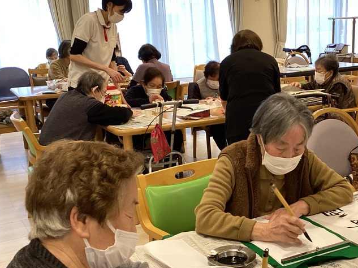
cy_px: 156
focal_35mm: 49
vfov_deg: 29.6
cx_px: 247
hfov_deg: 38.4
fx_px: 506
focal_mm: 3.3
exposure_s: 1/50
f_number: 2.4
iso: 125
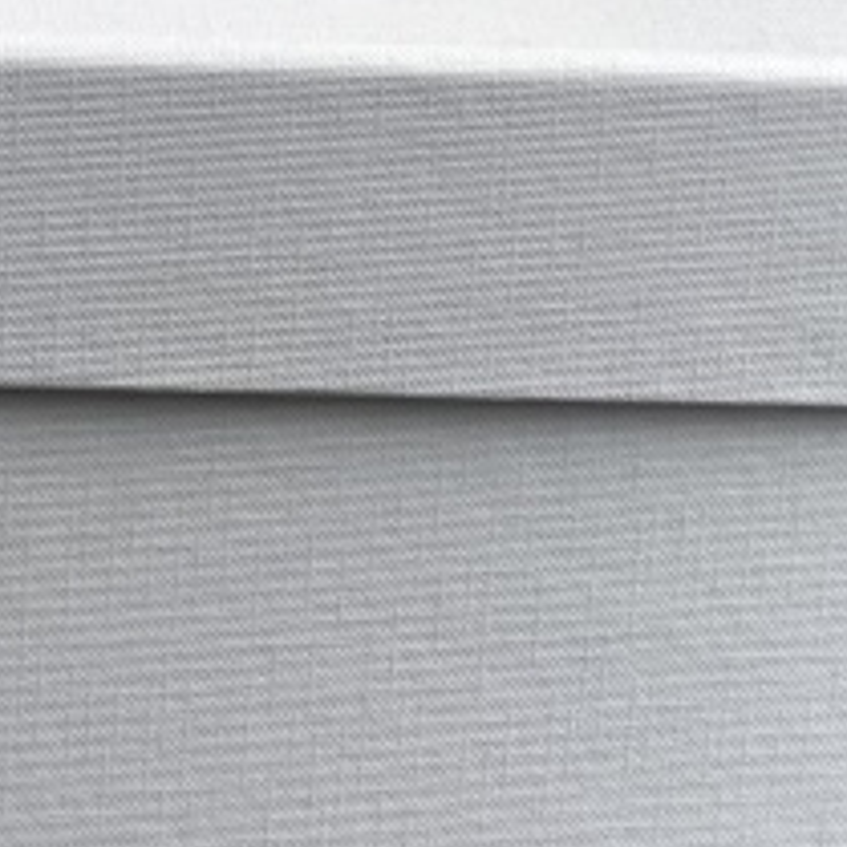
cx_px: -324
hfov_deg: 9.7
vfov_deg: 9.6
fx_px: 4872
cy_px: -466
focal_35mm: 176
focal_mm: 6
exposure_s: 1/277
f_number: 2
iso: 20
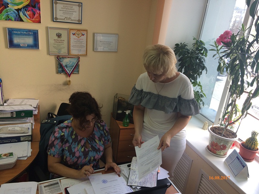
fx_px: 217
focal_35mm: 29
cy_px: 97
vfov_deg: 48.2
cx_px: 130
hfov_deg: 61.7
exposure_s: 1/100
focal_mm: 4.15
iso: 40
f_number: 2.2
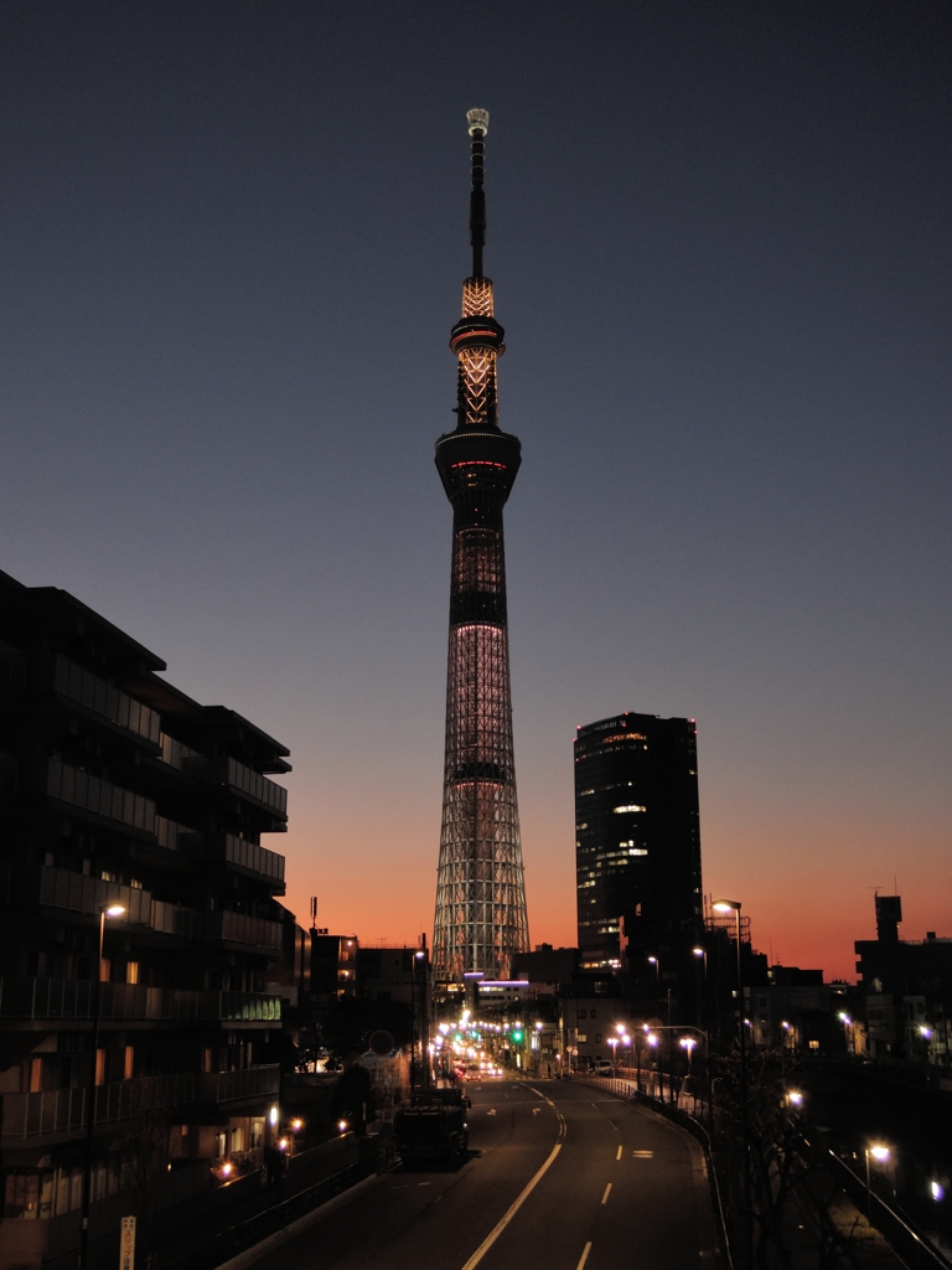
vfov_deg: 46.8
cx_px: 476
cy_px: 635
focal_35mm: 40
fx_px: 1467
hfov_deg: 36.0
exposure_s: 1/13
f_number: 3.5
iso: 450
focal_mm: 8.6
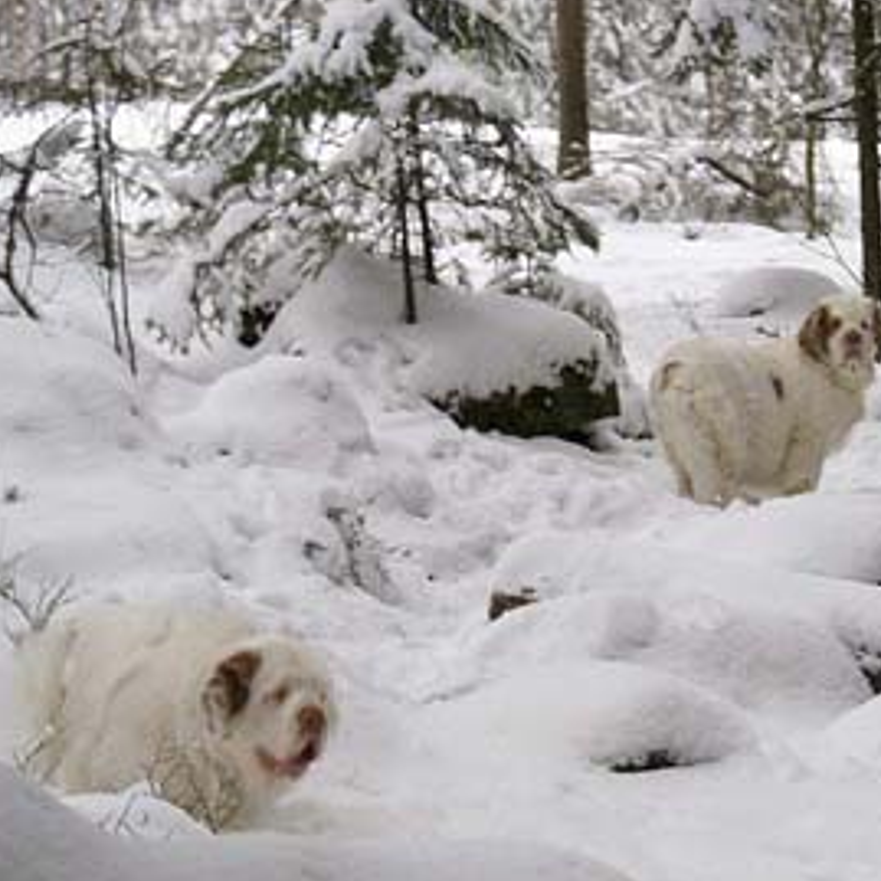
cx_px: 1107
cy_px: 735
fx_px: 6680
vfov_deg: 7.5
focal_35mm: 232
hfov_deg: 7.5
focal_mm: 70
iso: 200
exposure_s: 1/125
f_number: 5.6
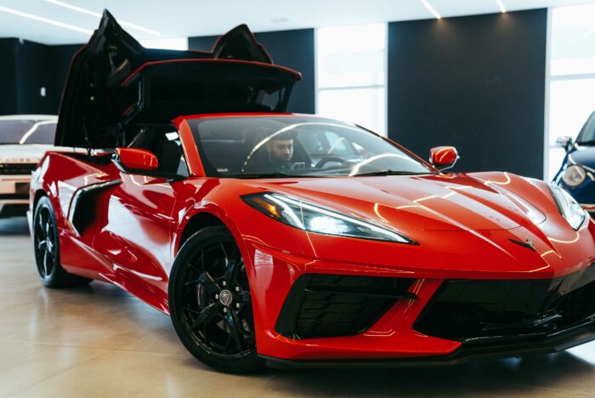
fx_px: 761
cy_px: 199
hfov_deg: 42.7
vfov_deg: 29.3
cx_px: 298
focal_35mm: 46
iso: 1000
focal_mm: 46
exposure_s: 1/125
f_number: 2.8
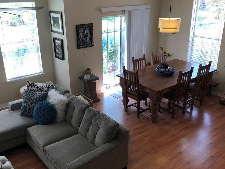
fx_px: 227
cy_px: 83
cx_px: 110
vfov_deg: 40.7
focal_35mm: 35
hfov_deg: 52.6
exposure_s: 1/40
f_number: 1.8
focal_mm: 4
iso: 25
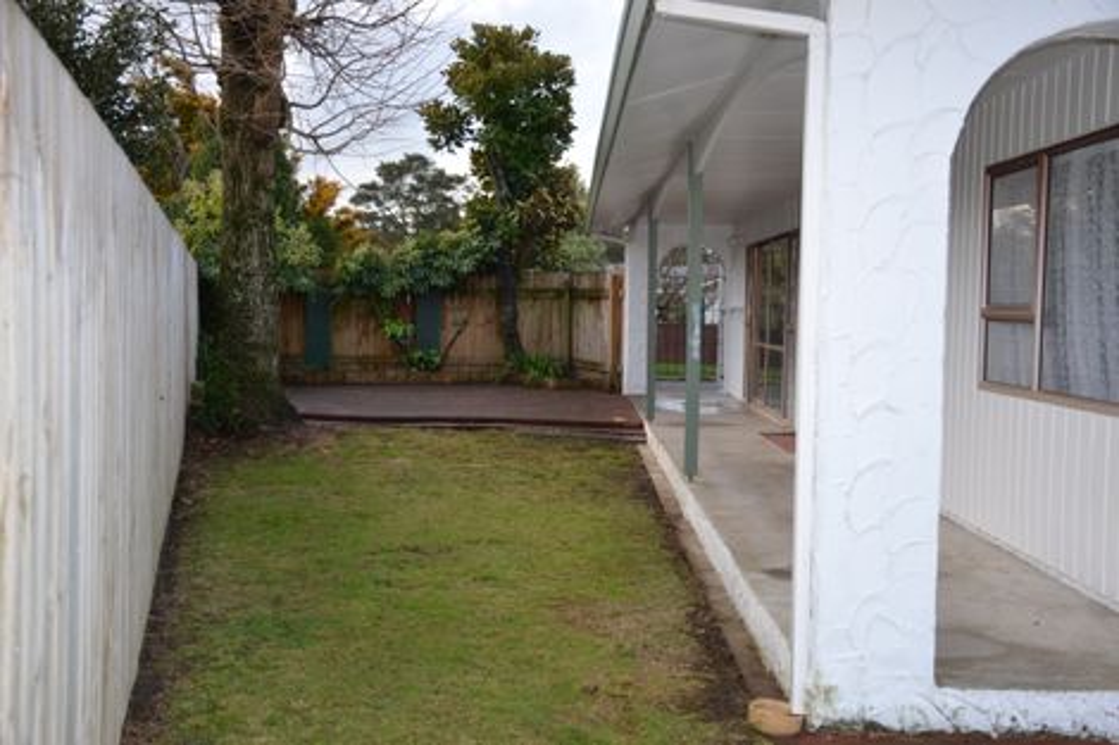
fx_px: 1212
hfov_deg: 49.6
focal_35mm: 39
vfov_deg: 34.2
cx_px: 560
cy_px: 372
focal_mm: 26
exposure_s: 1/200
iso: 200
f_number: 3.8
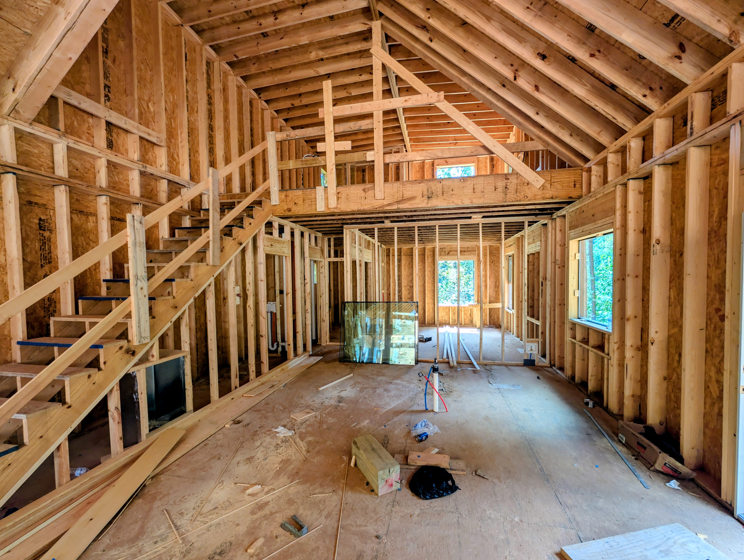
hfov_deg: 106.1
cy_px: 288
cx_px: 382
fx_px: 280
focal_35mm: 13
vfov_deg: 90.0
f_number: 1.7
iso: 50
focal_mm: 2.02
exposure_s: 1/187
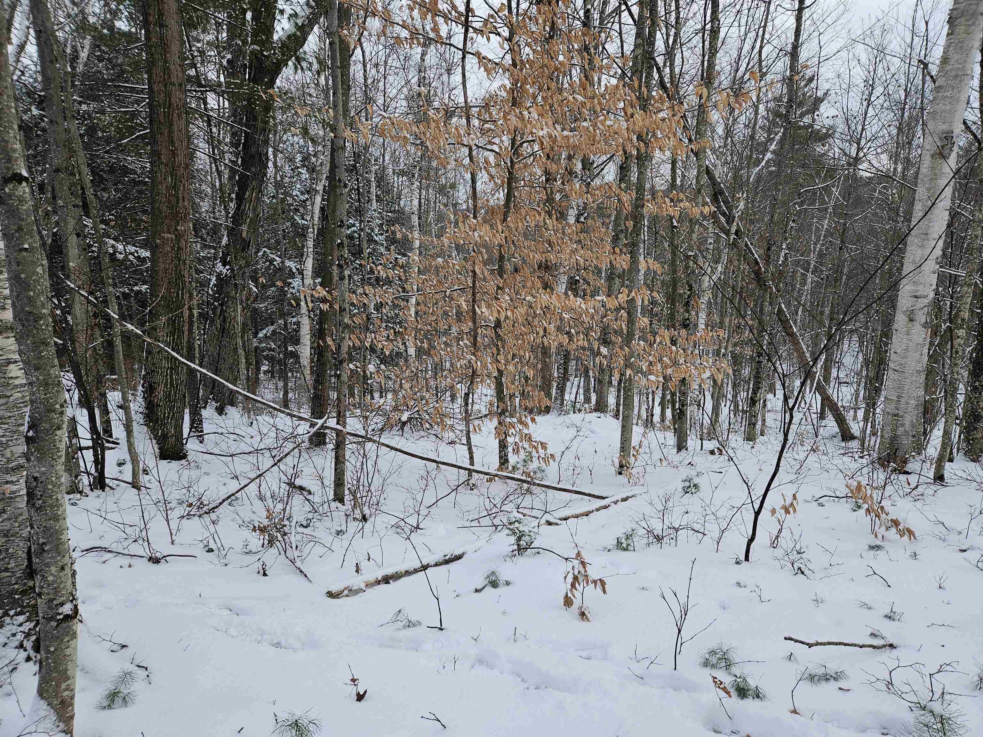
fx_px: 653
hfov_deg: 73.9
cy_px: 368
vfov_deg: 58.9
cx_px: 492
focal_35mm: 23
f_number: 1.8
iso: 25
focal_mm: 5.4
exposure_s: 1/754
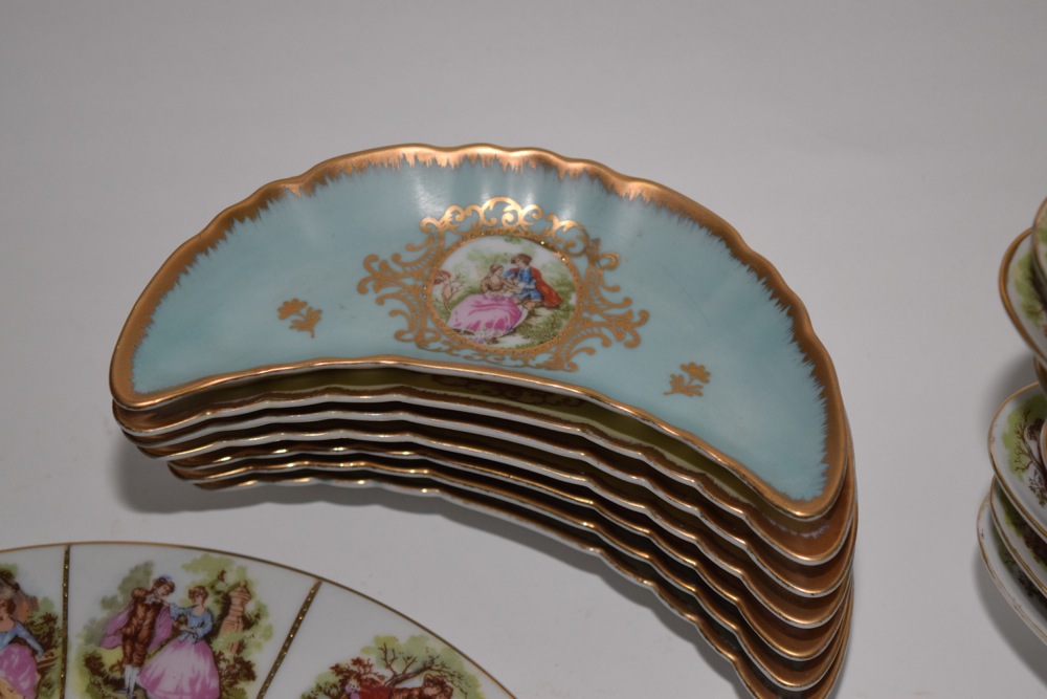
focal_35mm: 82
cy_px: 350
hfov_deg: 24.6
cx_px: 524
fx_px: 2400
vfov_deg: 16.6
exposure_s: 1/100
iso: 800
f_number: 5.6
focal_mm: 55
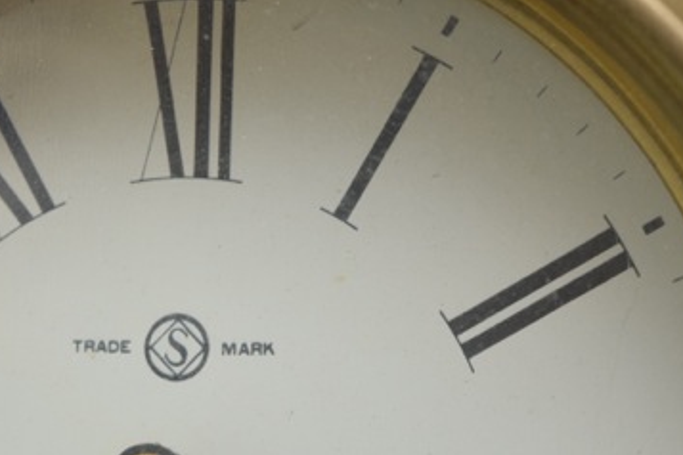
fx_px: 2806
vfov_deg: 9.3
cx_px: 157
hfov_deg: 13.8
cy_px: 345
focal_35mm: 148
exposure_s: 1/125
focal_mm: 55
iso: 800
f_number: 5.6
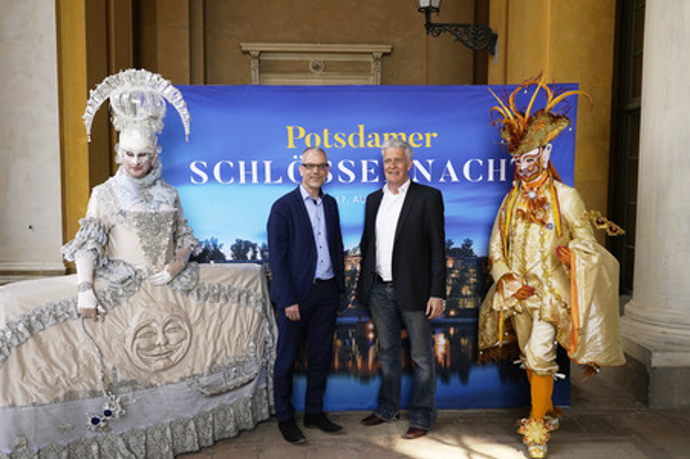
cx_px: 345
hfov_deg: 57.3
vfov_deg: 39.9
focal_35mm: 33
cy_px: 230
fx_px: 632
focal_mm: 33
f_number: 8
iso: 1600
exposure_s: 1/640
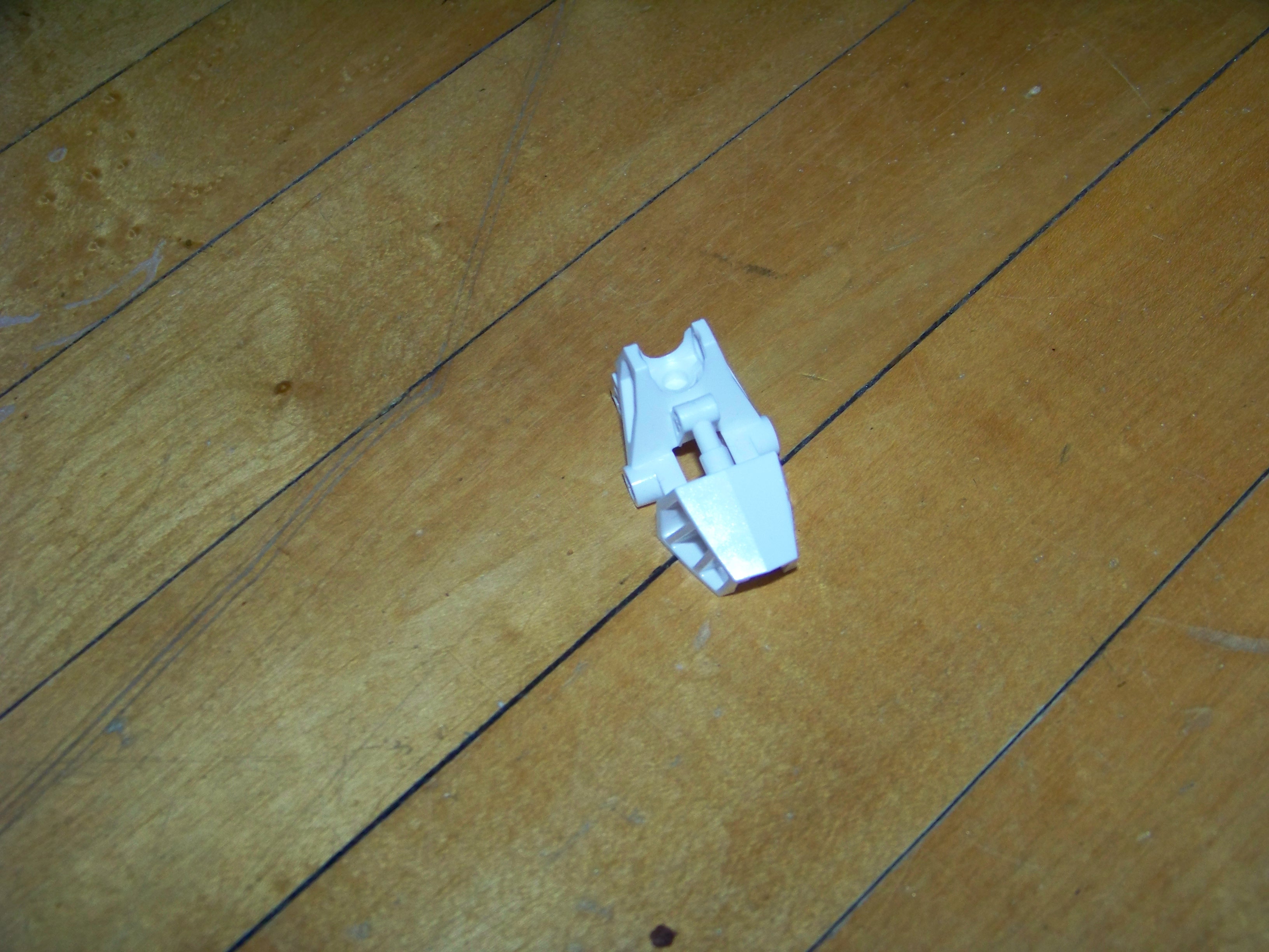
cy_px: 476
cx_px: 634
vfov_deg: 29.7
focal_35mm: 49
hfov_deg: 38.9
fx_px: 1796
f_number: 2.8
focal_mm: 7.6
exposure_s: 1/30
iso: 200
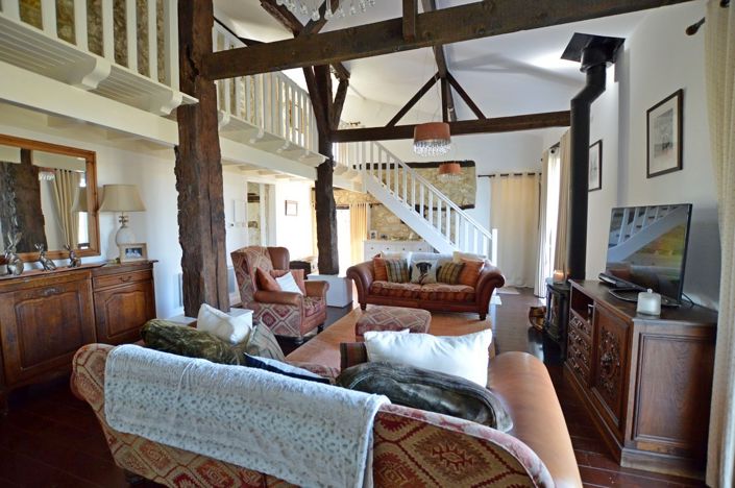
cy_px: 244
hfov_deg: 100.5
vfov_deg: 77.2
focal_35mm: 15
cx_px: 368
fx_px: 306
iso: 1000
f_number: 3.5
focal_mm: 10
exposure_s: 1/60
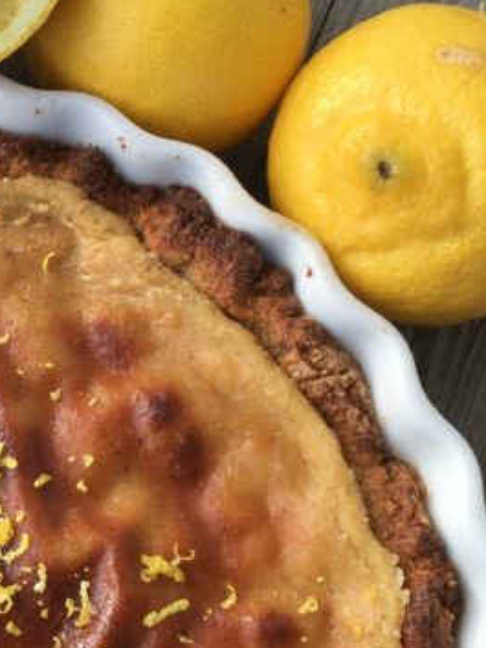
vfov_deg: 27.5
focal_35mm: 70
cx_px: -99
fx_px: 1310
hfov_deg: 19.7
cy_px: 471
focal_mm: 4.15
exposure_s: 1/324
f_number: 2.2
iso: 25
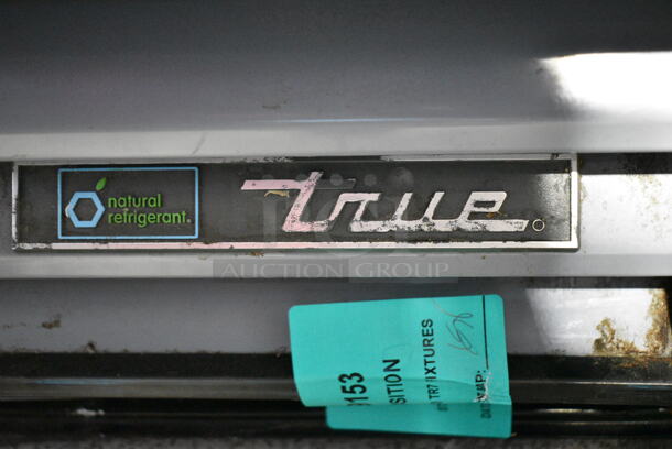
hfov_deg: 38.8
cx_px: 336
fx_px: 953
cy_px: 224
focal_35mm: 51
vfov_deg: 26.5
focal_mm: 34
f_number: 4.5
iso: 6400
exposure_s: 1/50
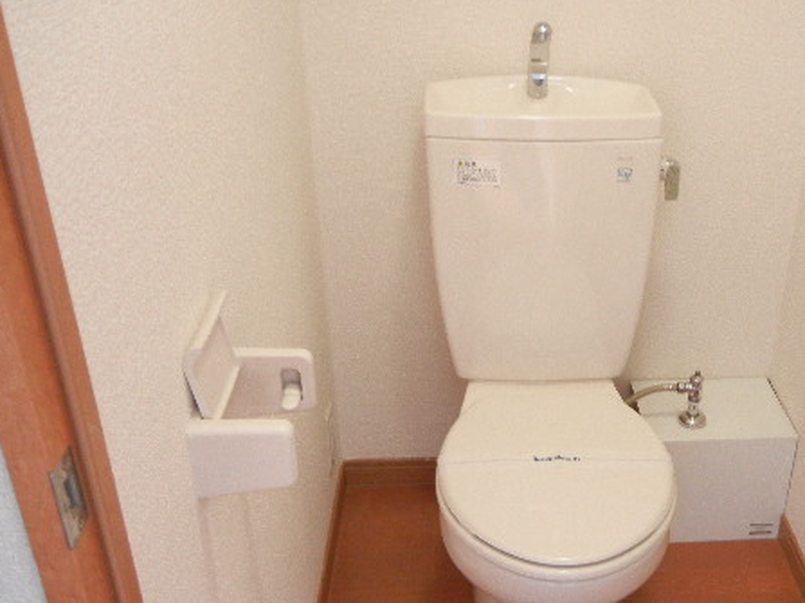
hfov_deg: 43.0
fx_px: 1000
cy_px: 392
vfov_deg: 33.3
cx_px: 564
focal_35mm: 43
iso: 400
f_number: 3.5
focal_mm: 5.4
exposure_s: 1/1.8
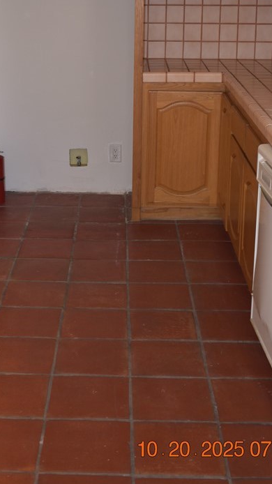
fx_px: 757
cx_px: 82
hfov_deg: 20.3
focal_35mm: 59
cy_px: 150
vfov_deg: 35.0
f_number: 4
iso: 220
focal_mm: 24
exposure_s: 1/30
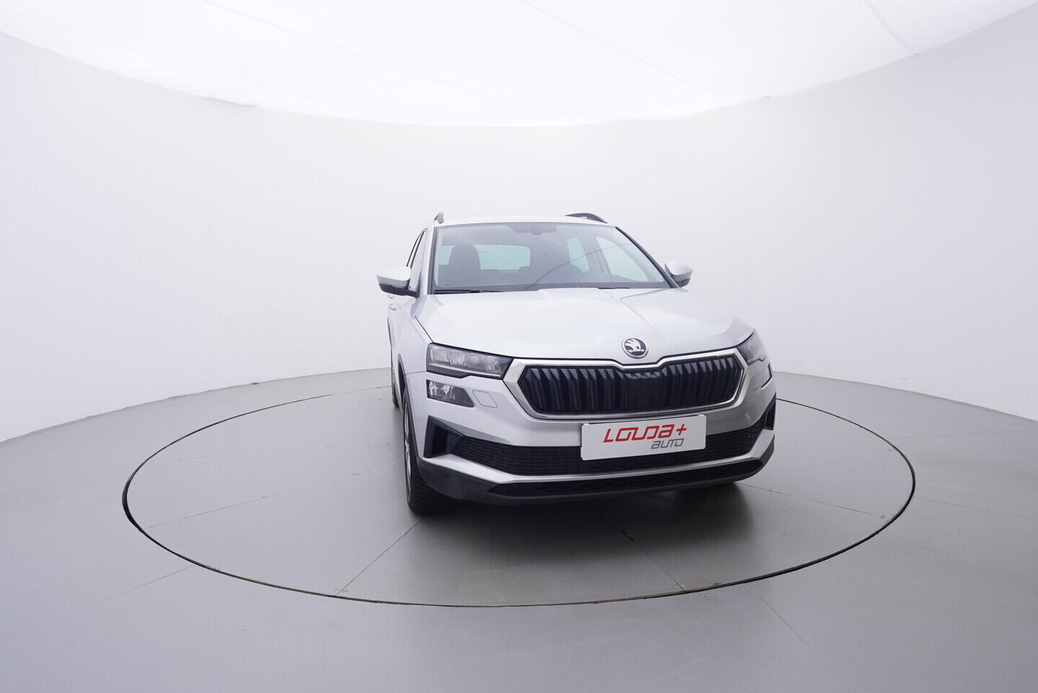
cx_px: 519
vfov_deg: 56.2
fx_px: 649
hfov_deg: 77.3
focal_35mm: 22
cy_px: 346
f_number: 5
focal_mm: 15
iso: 200
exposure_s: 1/80
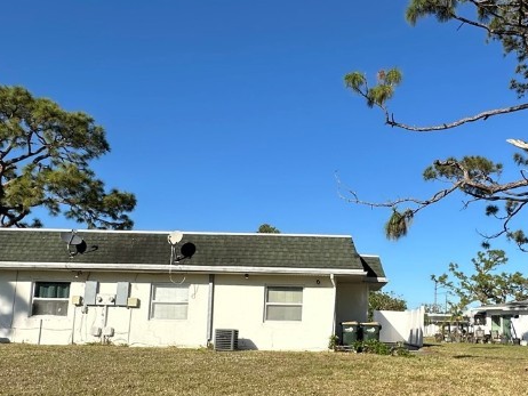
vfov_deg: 44.8
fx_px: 473
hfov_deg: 57.4
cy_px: 265
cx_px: 341
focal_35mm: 31
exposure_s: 1/2817
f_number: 2.2
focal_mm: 2.22
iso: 50
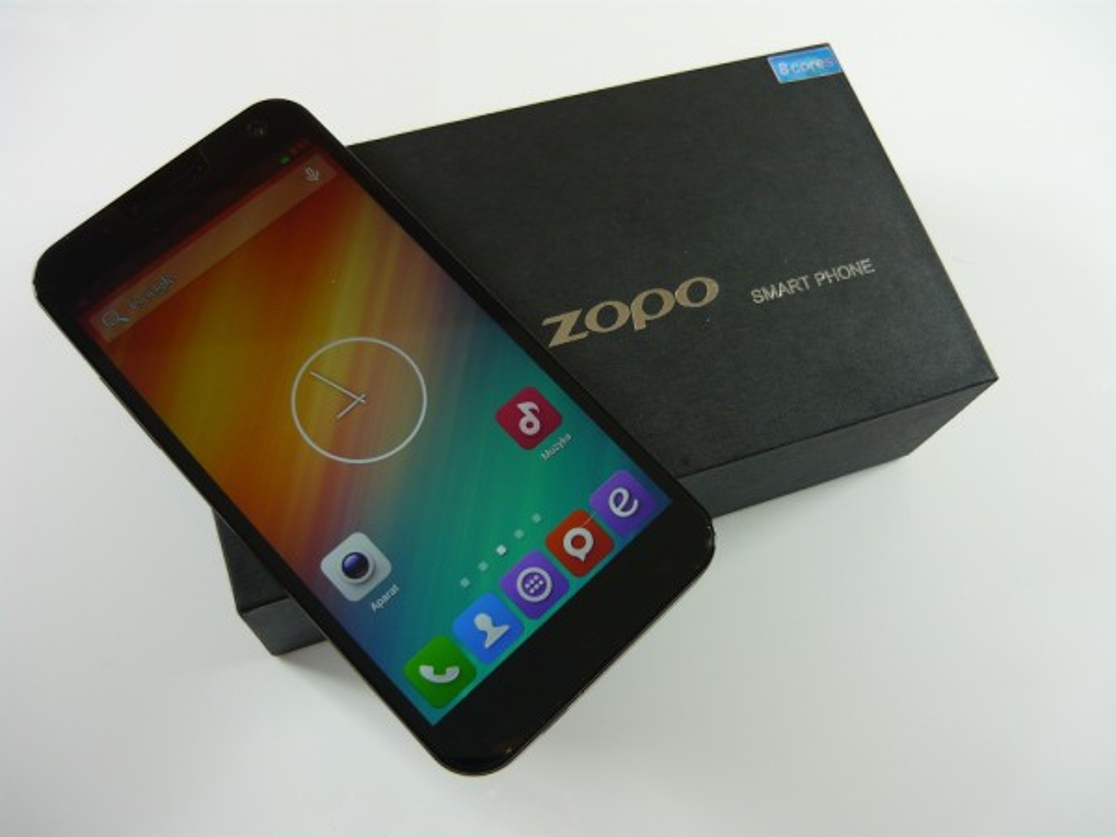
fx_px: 1064
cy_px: 418
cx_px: 558
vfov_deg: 42.9
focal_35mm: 33
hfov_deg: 55.4
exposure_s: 1/80
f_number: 2.8
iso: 100
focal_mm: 5.5
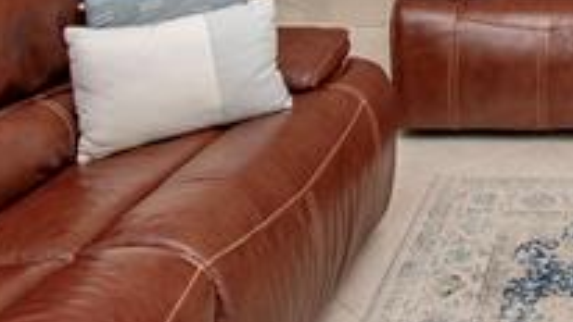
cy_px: -226
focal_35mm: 61
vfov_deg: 16.9
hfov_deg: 31.2
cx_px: 604
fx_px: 927
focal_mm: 10
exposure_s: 1/125
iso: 450
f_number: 5.6
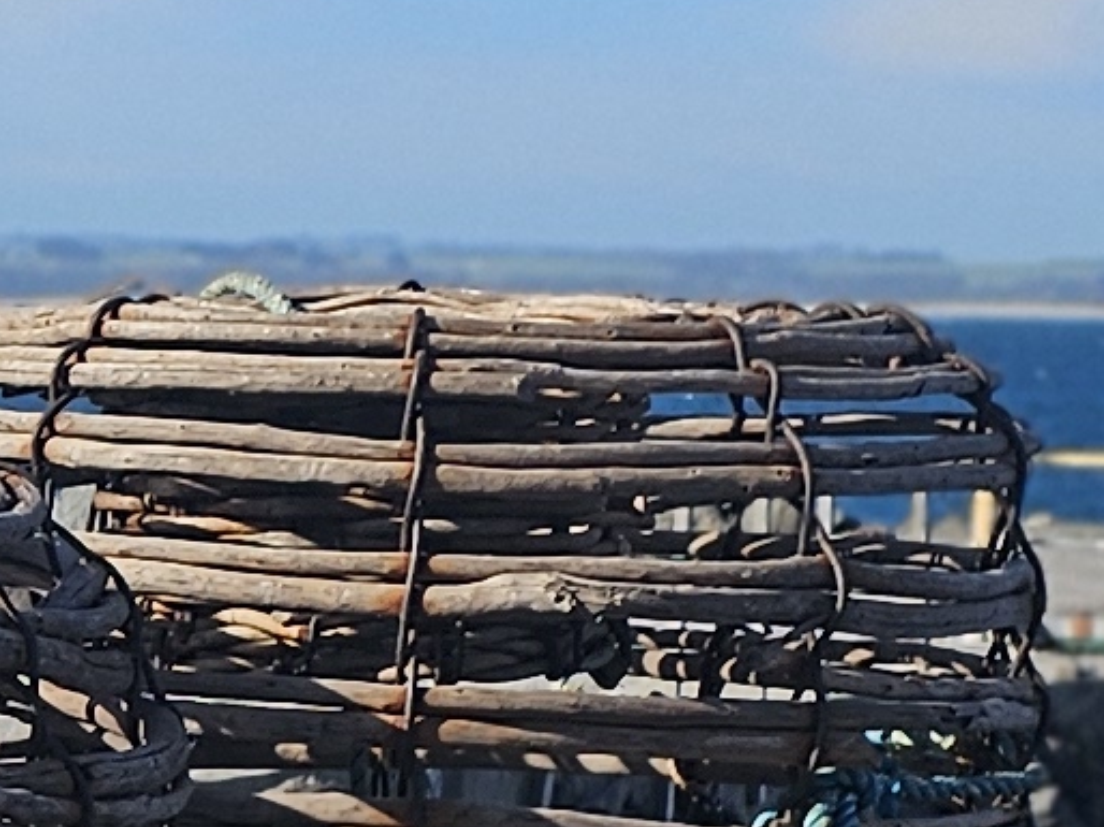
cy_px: 1025
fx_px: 5706
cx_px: -1192
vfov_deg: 8.2
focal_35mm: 179
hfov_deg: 10.1
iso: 10
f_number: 1.7
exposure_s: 1/909
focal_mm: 6.3
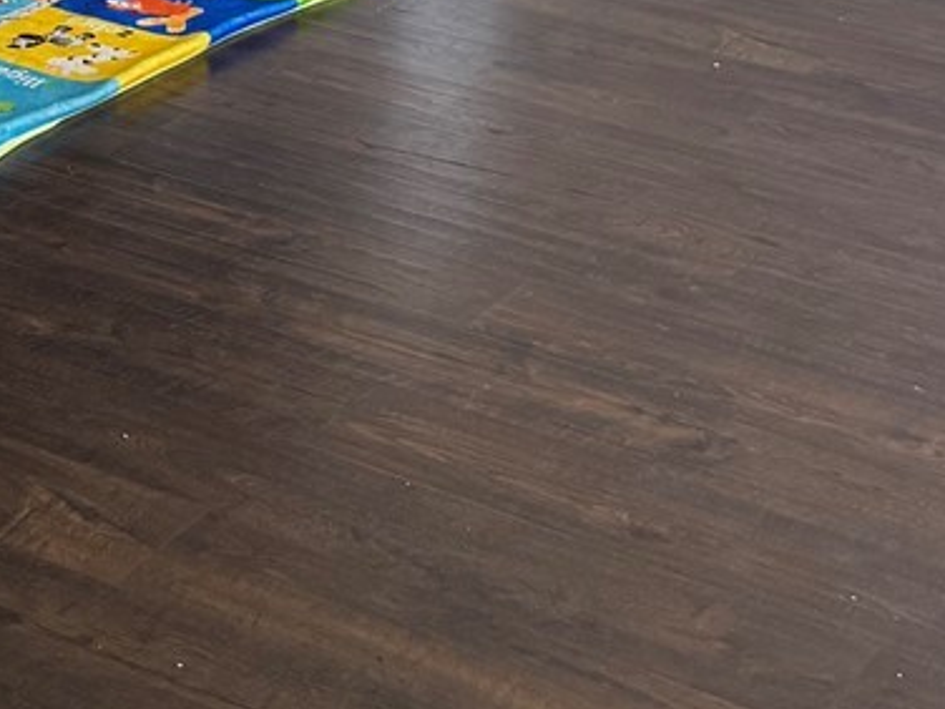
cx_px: 292
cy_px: -337
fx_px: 2785
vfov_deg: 13.7
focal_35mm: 102
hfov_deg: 19.2
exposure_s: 1/121
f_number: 1.78
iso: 200
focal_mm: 6.76
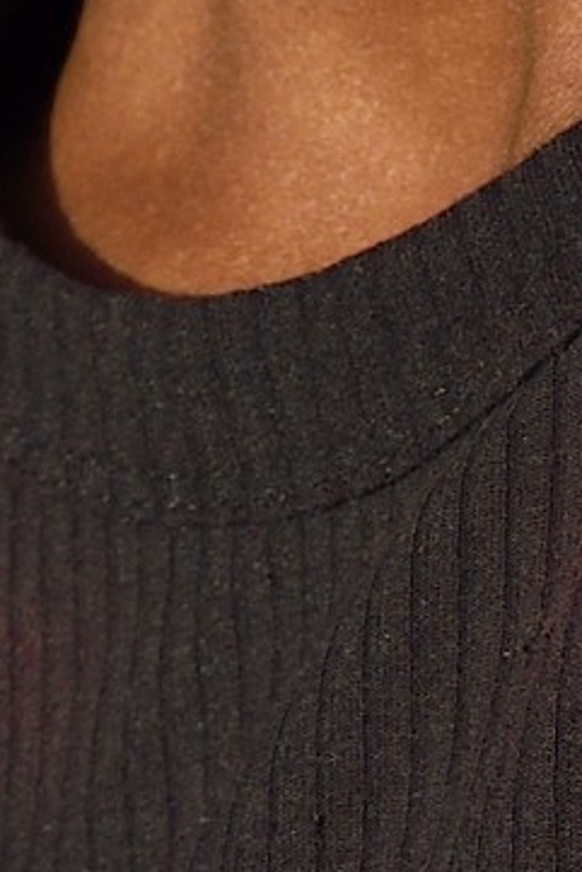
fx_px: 32219
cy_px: -1406
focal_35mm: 1330
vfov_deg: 1.5
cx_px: -34
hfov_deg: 1.0
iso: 400
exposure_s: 1/250
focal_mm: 200
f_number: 9
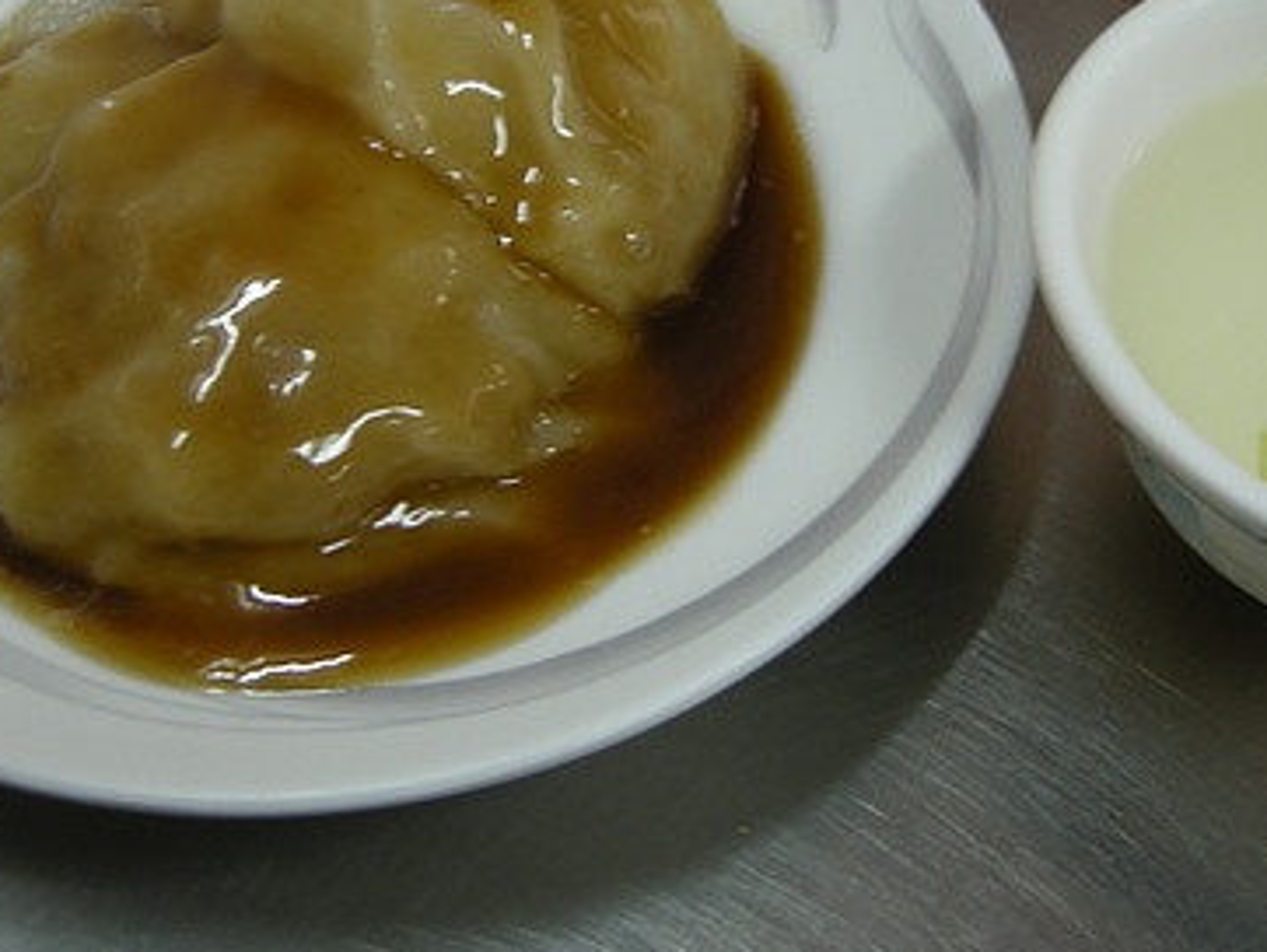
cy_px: 280
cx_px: 746
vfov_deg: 25.1
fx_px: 2124
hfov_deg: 33.1
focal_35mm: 58
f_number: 2.7
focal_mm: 7.5
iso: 66
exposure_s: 1/8.3
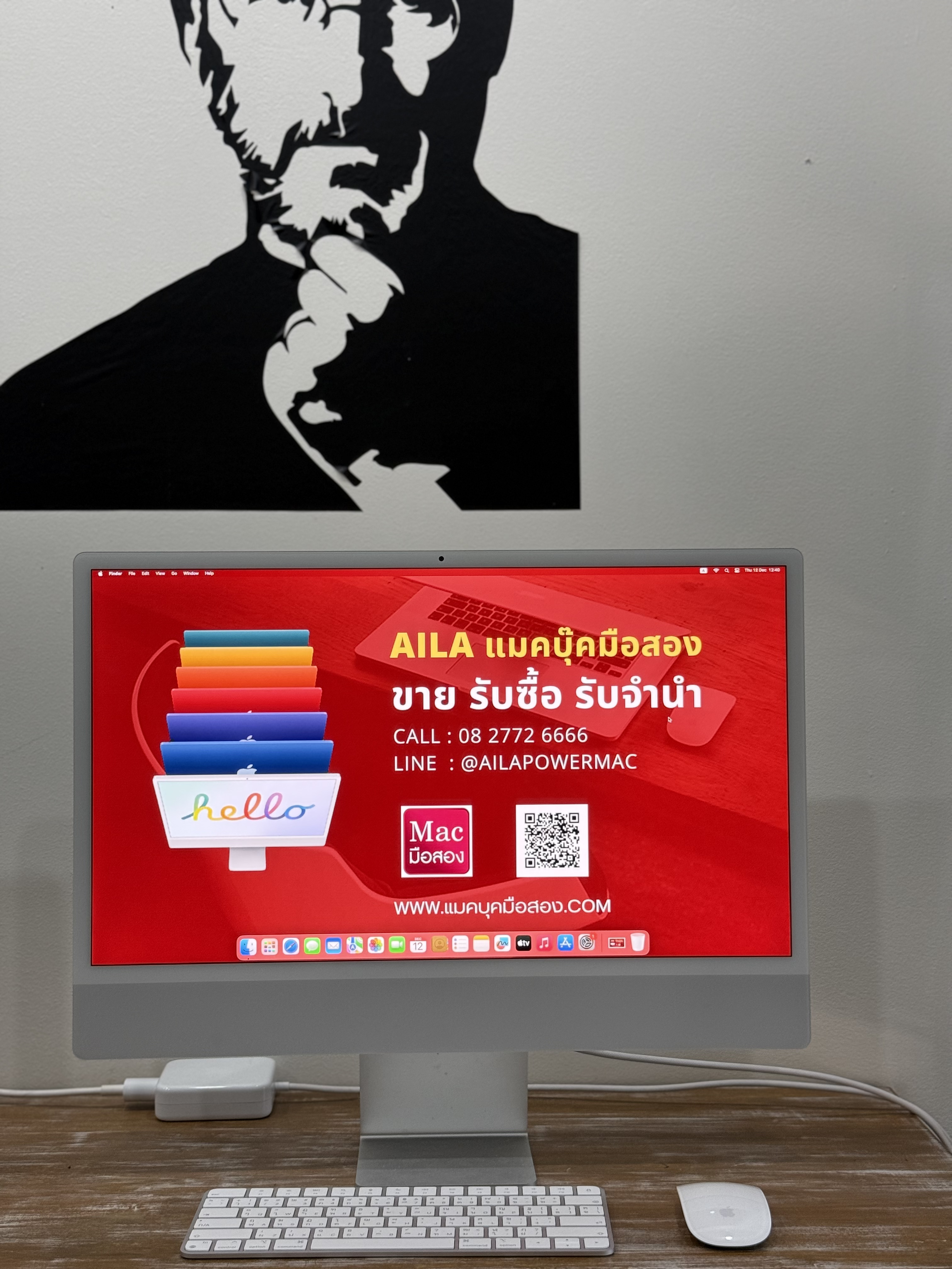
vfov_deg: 39.7
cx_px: 476
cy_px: 634
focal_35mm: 48
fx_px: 1760
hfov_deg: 30.3
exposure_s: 1/77
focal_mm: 6.76
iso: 100
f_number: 1.78
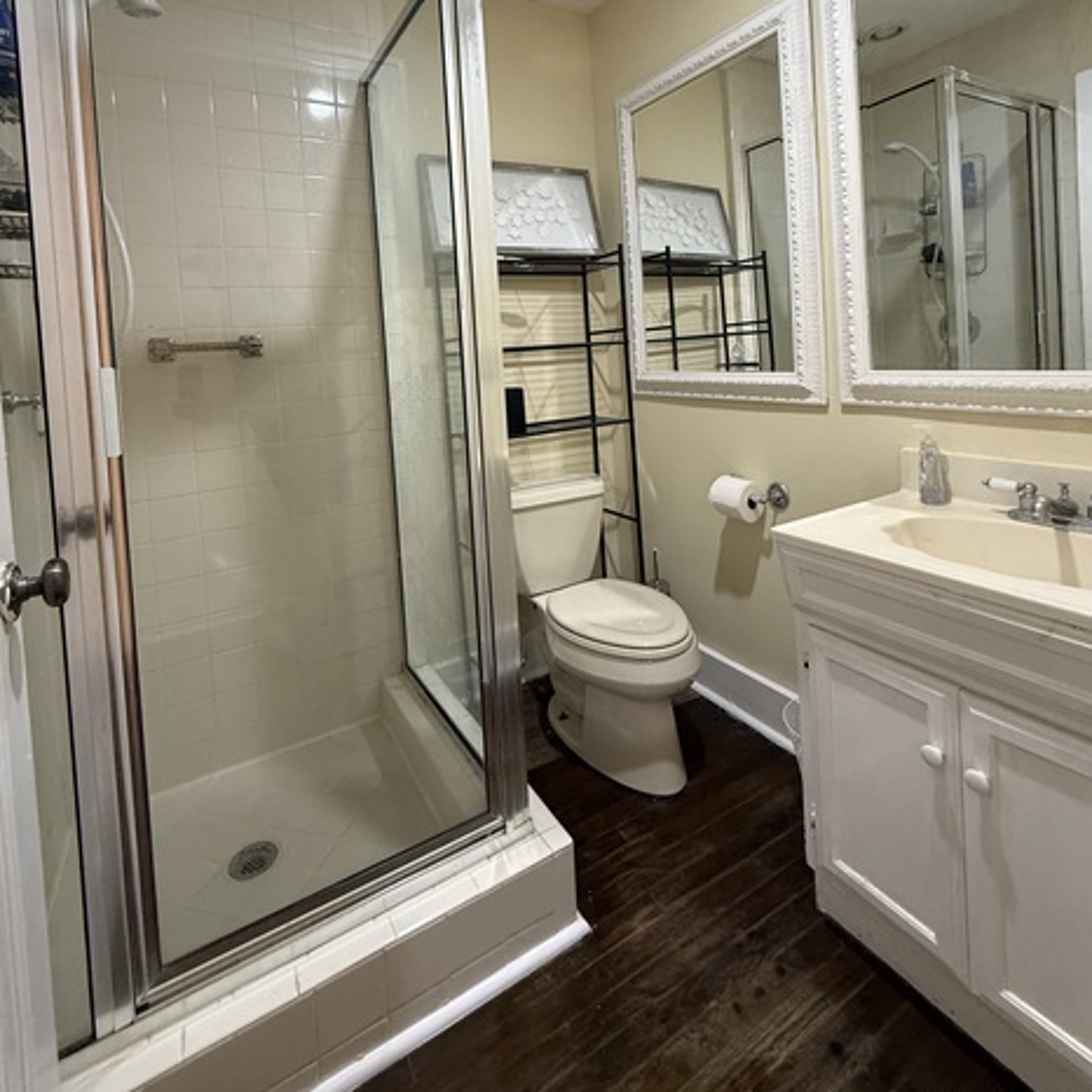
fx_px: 607
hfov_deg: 84.0
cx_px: 544
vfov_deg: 81.4
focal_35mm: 17
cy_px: 373
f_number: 2.2
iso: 320
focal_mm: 2.22
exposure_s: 1/60
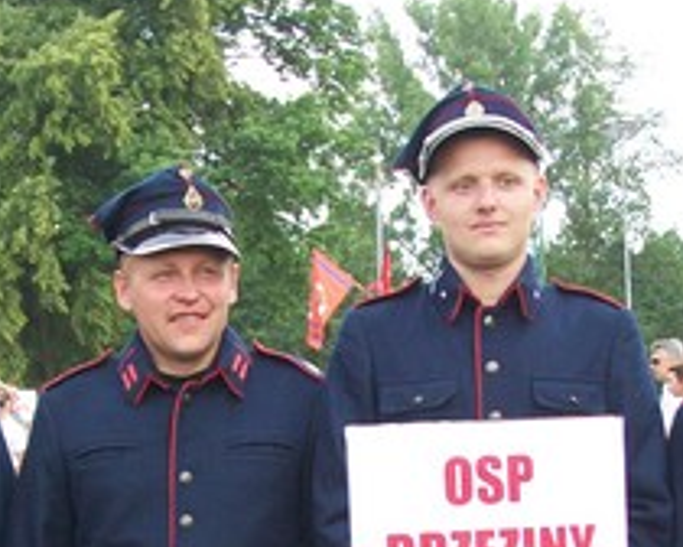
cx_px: 299
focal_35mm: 107
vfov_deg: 14.0
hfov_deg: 17.9
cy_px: 628
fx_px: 2163
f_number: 2.7
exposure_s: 1/100
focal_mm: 6
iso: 64
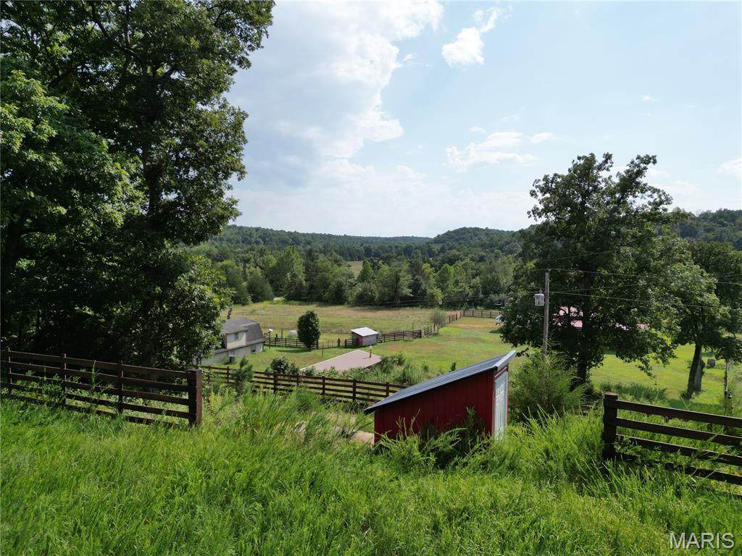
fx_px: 514
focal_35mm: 24
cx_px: 371
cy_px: 278
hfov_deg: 71.6
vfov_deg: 56.8
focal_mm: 6.72
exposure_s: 1/5000
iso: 100
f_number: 1.7
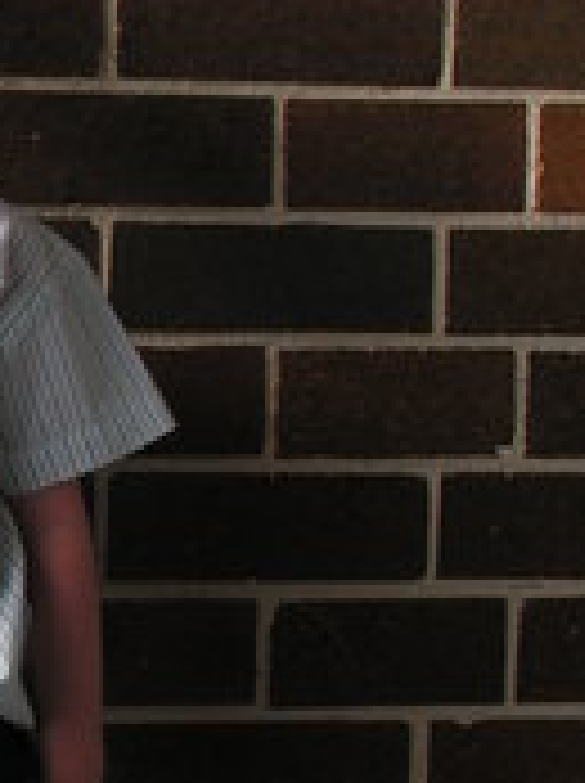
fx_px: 3185
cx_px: -194
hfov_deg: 10.3
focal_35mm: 141
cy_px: 670
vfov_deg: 13.9
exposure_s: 1/100
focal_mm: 8.6
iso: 50
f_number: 5
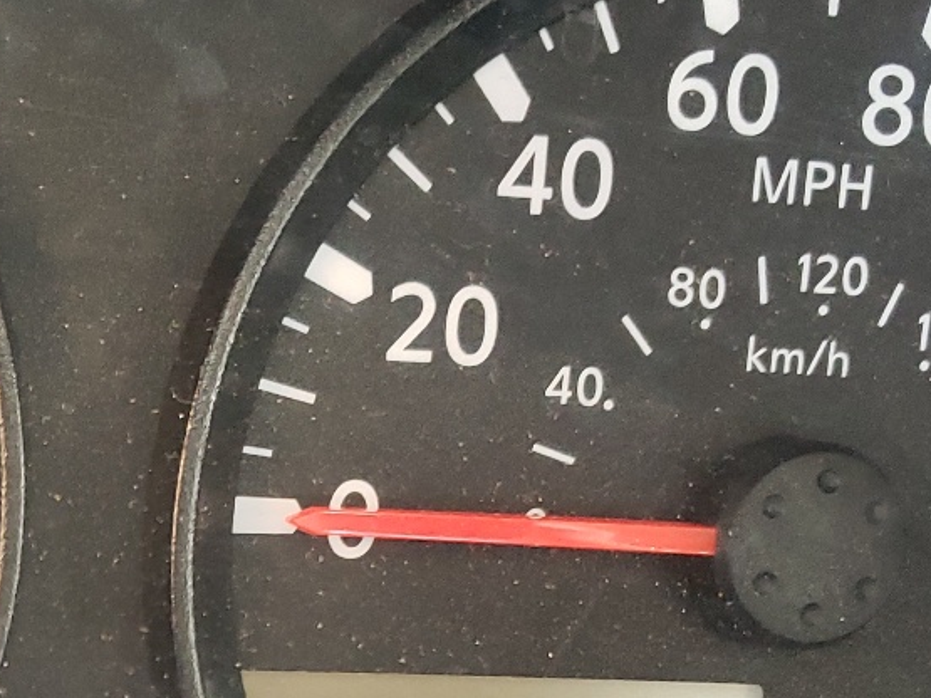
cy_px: 859
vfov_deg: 18.5
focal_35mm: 75
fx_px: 2017
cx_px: -25
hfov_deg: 24.7
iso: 251
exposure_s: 1/60.2
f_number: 1.5
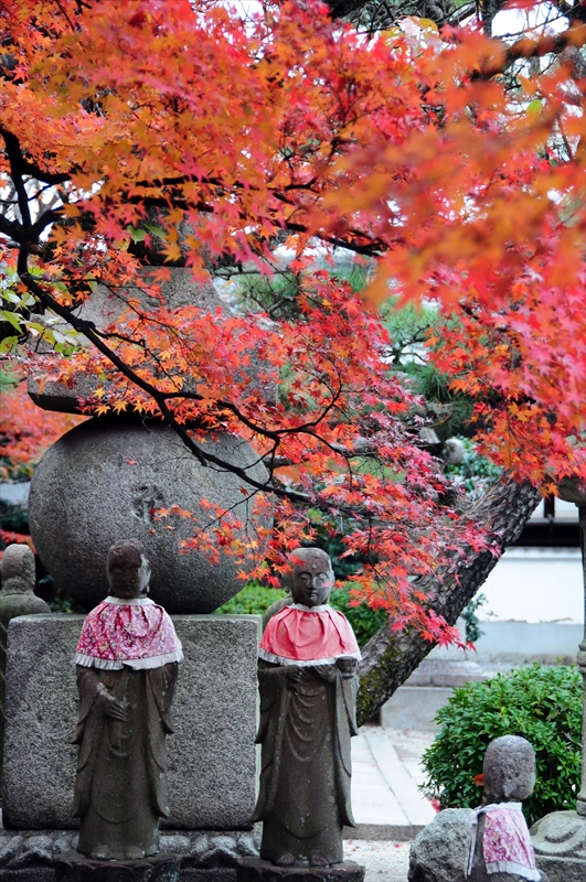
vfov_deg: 5.1
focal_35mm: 405
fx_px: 9918
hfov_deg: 3.4
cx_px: 293
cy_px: 441
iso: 800
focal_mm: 270
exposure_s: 1/60
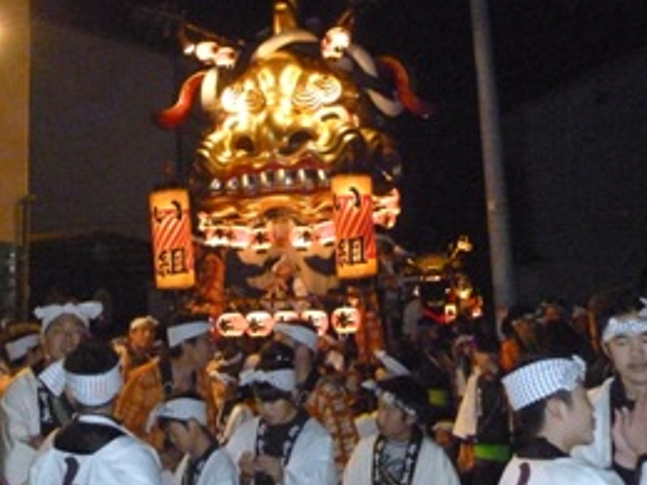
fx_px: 804
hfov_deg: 43.8
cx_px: 286
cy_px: 204
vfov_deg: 33.5
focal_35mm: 43
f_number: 3.1
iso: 1000
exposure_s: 1/60
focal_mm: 5
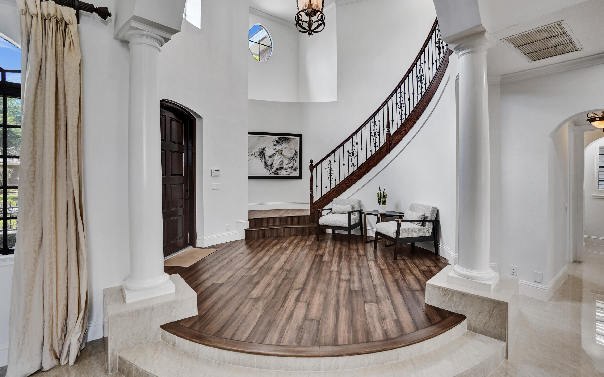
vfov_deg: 67.9
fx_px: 280
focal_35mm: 17
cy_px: 175
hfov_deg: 94.3
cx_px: 311
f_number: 2.8
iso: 800
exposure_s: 1/640
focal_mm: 16
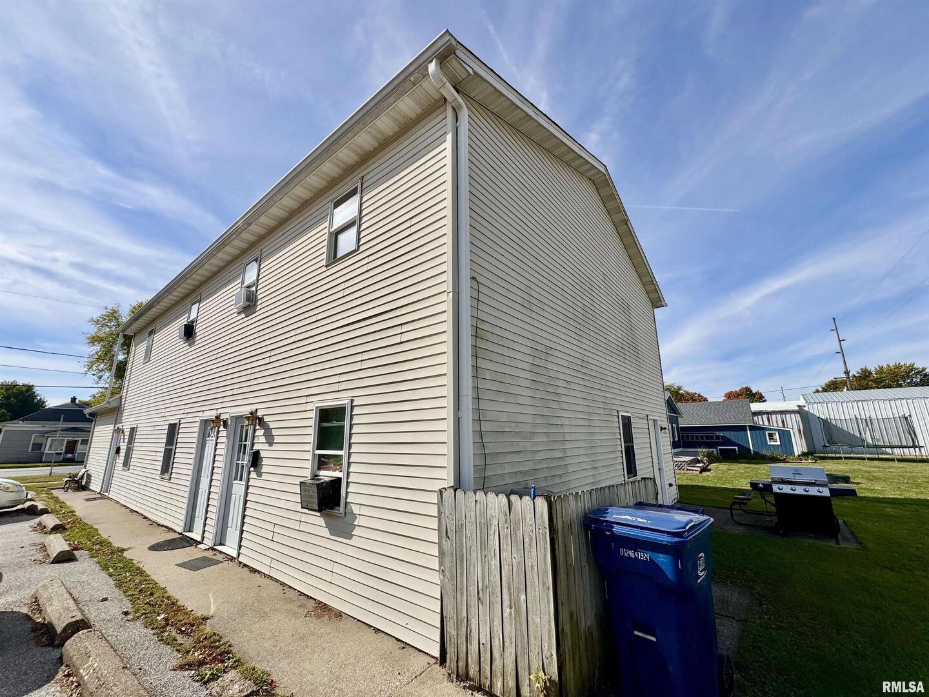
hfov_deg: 102.1
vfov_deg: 85.7
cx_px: 464
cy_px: 348
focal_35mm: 14
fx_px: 376
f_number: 2.2
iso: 50
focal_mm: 2.22
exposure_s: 1/3247
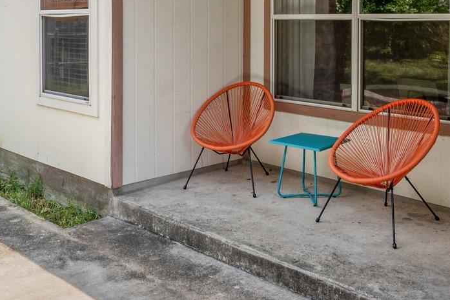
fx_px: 588
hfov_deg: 41.9
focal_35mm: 47
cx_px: 211
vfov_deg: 27.5
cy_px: 24
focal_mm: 16
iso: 320
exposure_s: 1/1000
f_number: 9
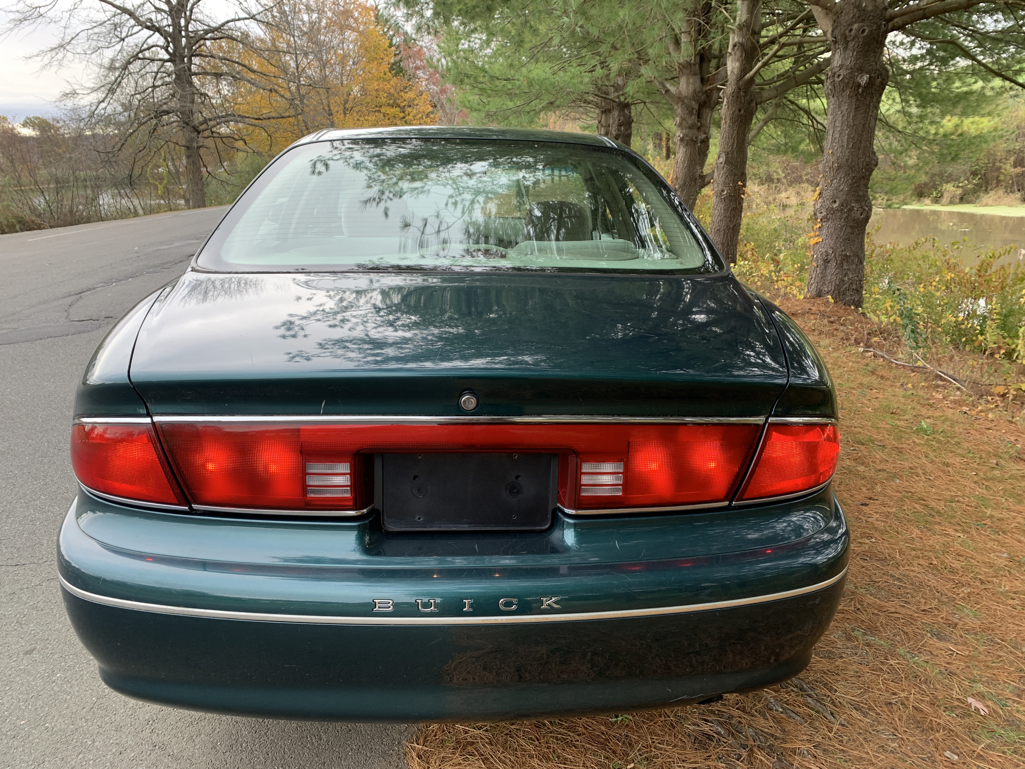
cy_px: 384
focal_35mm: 26
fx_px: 770
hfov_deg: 67.3
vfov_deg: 53.1
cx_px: 512
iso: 50
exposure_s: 1/122
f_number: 1.8
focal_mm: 4.25
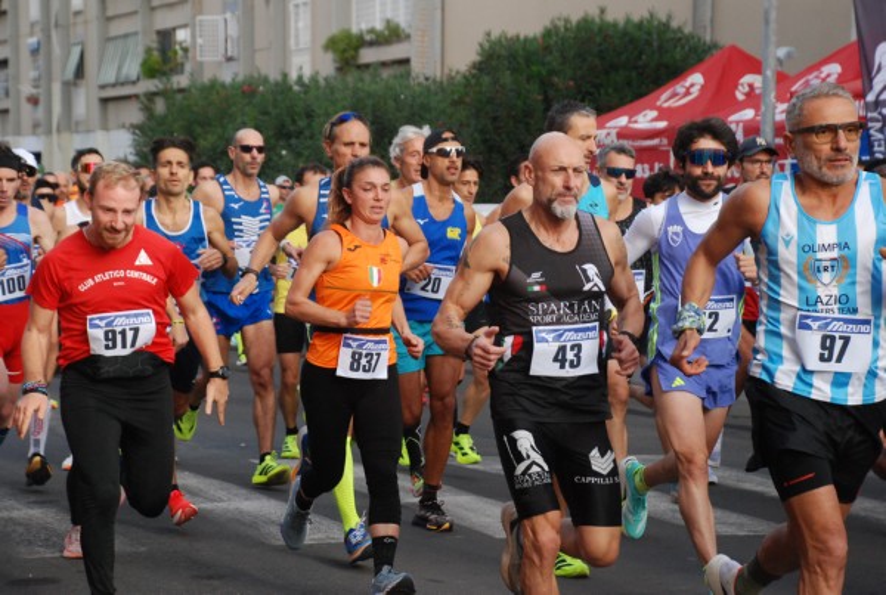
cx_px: 443
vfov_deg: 13.1
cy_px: 298
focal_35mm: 105
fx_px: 2590
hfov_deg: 19.4
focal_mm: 70
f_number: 5.6
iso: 1000
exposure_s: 1/640
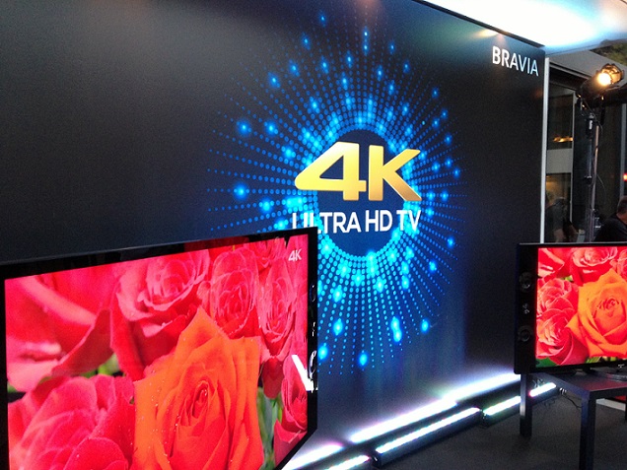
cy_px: 235
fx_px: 598
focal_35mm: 33
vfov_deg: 42.9
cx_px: 314
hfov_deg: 55.4
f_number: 2.4
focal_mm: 4.13
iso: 250
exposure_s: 1/20
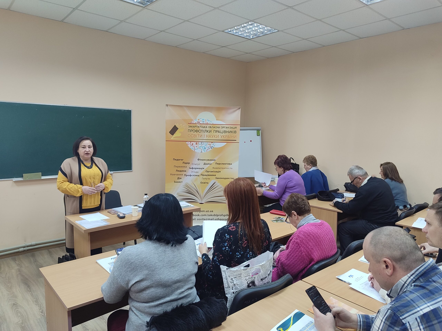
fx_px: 319
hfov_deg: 69.4
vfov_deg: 54.9
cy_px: 166
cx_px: 221
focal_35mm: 25
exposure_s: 1/50
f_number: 1.89
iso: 563
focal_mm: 5.95
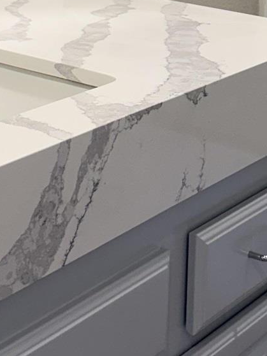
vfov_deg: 18.6
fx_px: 1019
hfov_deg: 14.9
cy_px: -91
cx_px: 109
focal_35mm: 99
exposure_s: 1/120
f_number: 1.78
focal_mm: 6.76
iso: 125
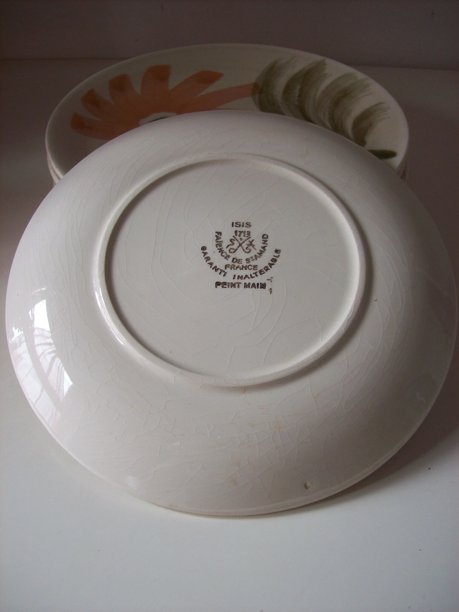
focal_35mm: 36
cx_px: 230
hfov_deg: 39.6
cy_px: 306
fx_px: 637
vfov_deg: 51.4
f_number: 2.7
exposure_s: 1/64.6
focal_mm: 6
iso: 80
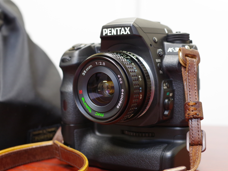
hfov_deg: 33.5
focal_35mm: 58
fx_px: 379
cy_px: 86
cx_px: 126
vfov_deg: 25.4
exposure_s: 1/8
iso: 800
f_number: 4.5
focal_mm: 35
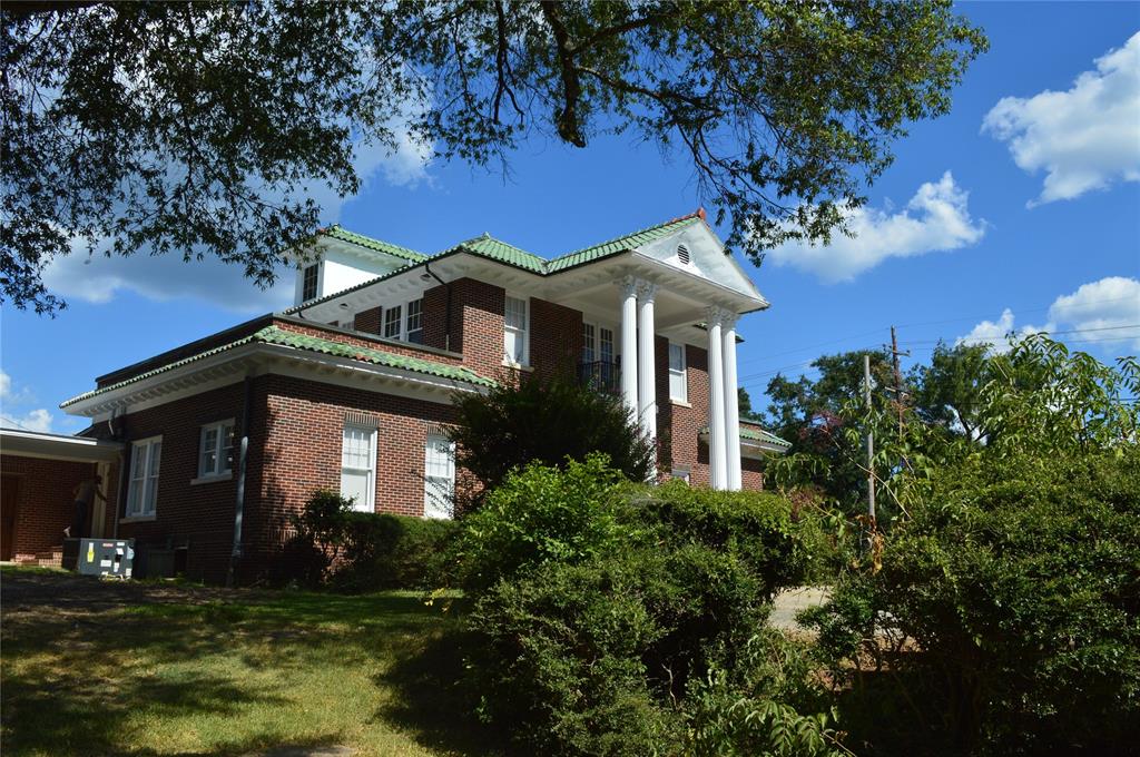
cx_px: 570
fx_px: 949
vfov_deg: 43.5
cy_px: 378
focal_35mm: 30
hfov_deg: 62.0
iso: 320
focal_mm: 20
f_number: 11
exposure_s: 1/500
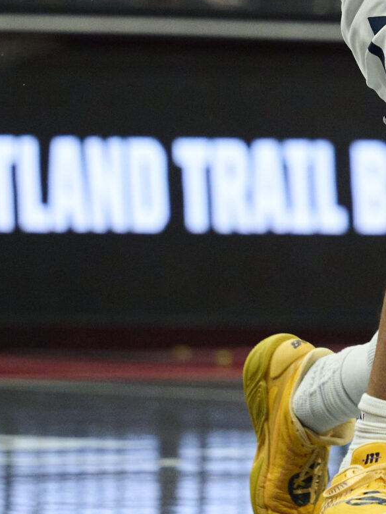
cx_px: 196
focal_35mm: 457
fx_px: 6793
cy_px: 17
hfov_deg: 3.3
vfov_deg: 4.3
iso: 4000
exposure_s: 1/1919
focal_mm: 145
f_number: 2.8
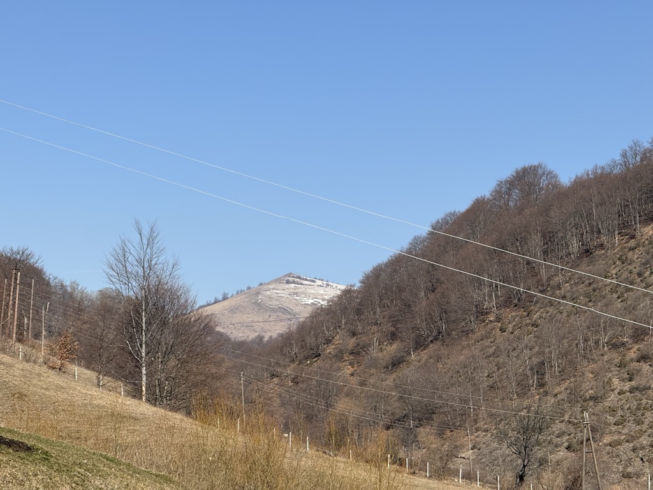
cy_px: 245
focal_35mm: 120
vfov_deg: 12.3
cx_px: 326
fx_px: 2264
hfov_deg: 16.4
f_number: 2.8
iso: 50
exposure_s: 1/1866
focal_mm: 15.66
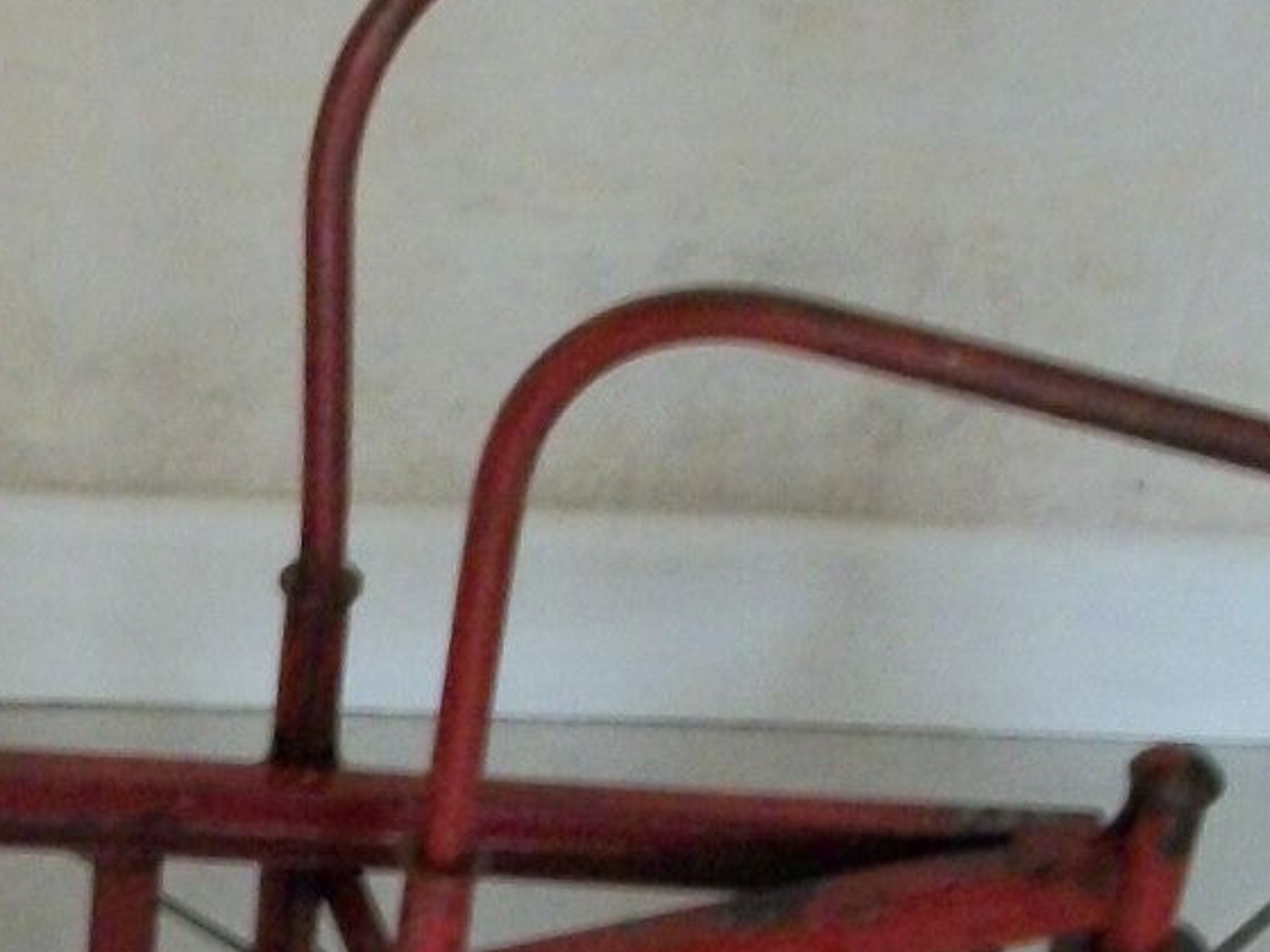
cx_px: -318
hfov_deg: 16.1
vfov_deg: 12.4
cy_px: 1090
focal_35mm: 117
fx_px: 4293
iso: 250
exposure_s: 1/8
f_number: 2.9
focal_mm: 5.7
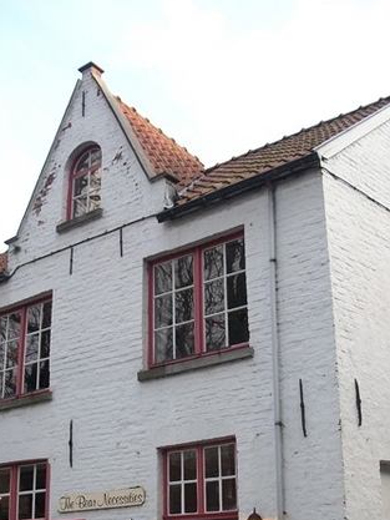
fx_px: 691
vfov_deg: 40.6
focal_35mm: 46
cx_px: 193
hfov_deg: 31.5
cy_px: 354
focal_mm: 5.7
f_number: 2.9
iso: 80
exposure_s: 1/80
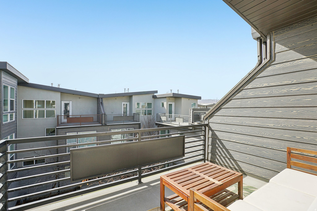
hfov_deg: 96.7
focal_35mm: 16
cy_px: 106
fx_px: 141
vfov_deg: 73.7
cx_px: 158
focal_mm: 16
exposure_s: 1/200
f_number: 8
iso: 100
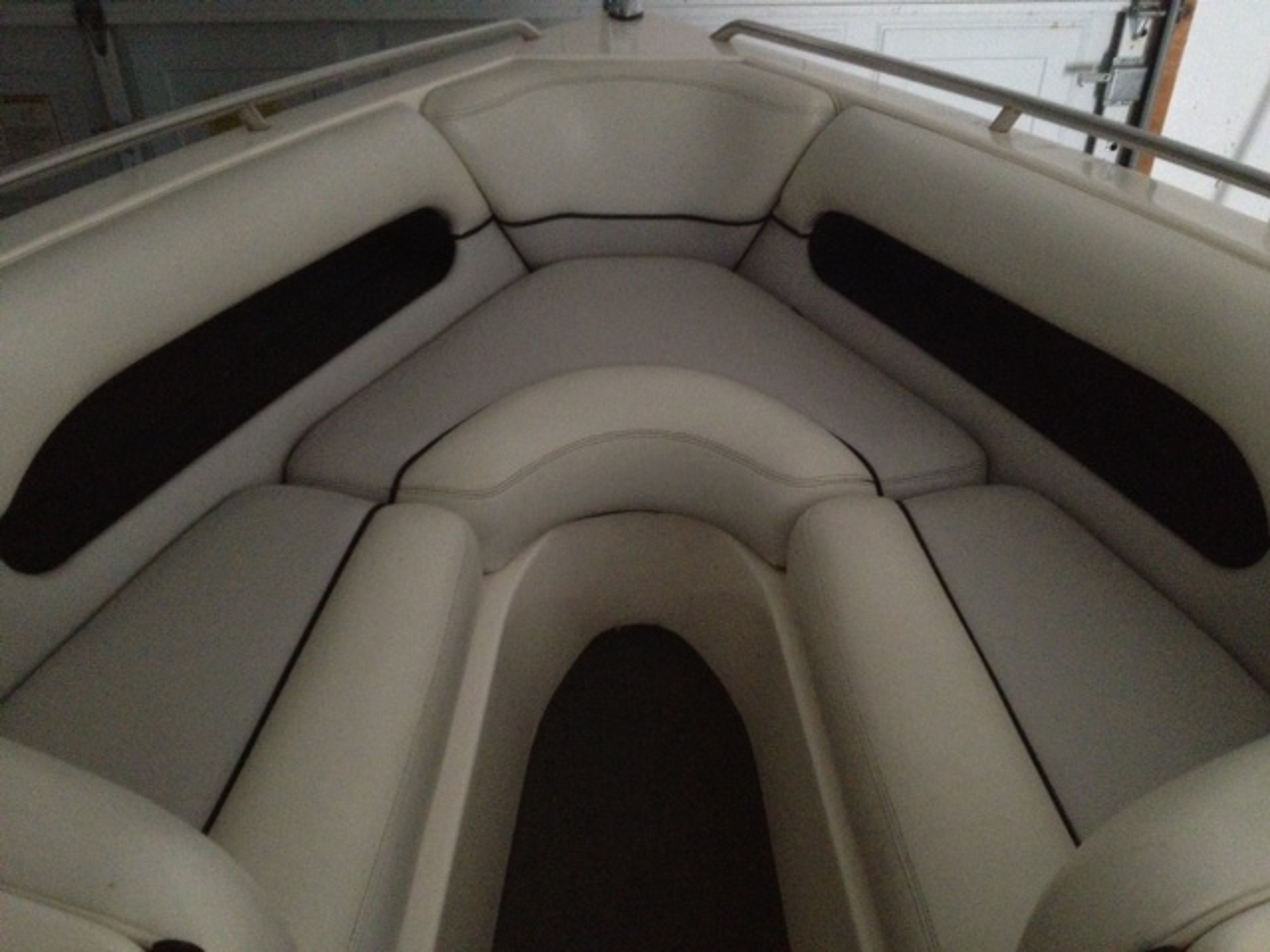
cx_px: 635
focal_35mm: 35
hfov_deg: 52.6
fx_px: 1284
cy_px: 476
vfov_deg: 40.7
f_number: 2.4
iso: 800
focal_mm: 4.28
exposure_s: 1/15
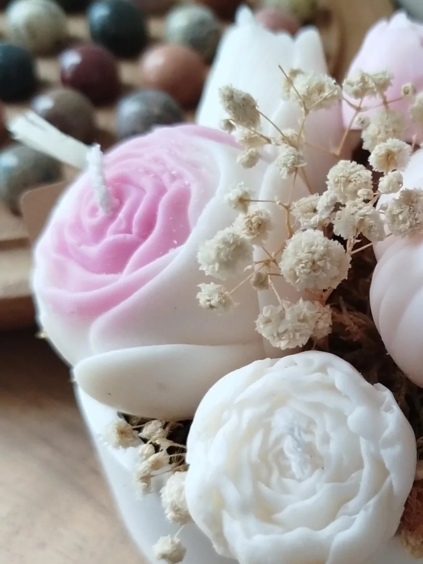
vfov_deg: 36.1
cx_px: 387
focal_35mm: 53
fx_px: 864
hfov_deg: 26.5
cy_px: 313
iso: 800
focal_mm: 5.3
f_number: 1.7
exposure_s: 1/33
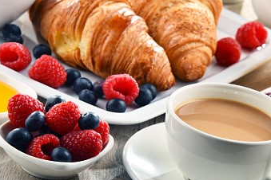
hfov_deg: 7.6
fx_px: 2032
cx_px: 168
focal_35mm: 270
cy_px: 96
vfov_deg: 5.1
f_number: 14
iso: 100
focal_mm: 180
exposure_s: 1/125
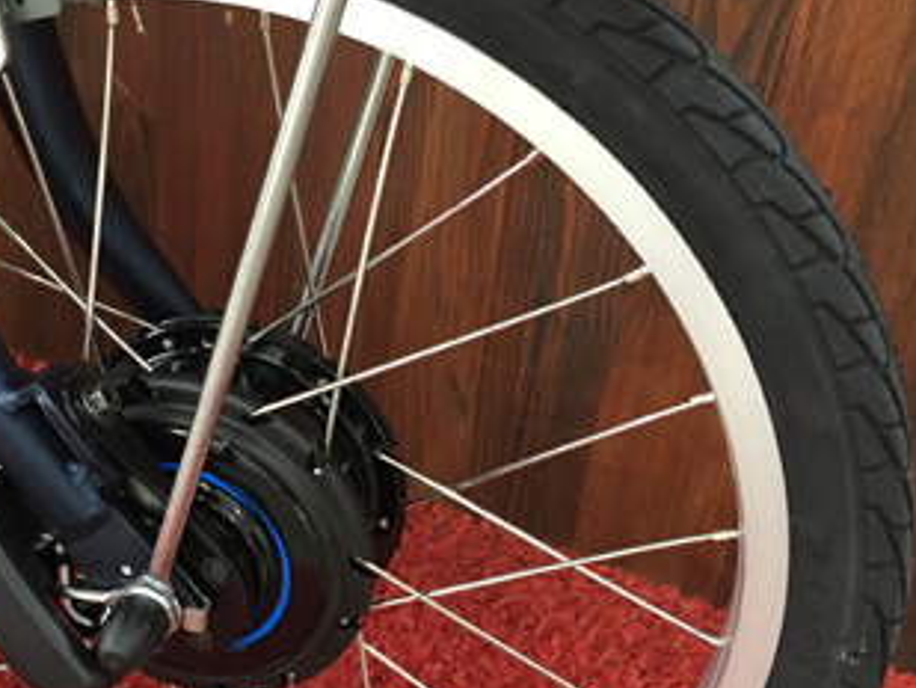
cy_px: 427
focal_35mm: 49
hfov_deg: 38.5
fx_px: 1297
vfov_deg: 29.6
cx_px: 305
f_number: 2.2
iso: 160
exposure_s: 1/30
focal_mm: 4.15
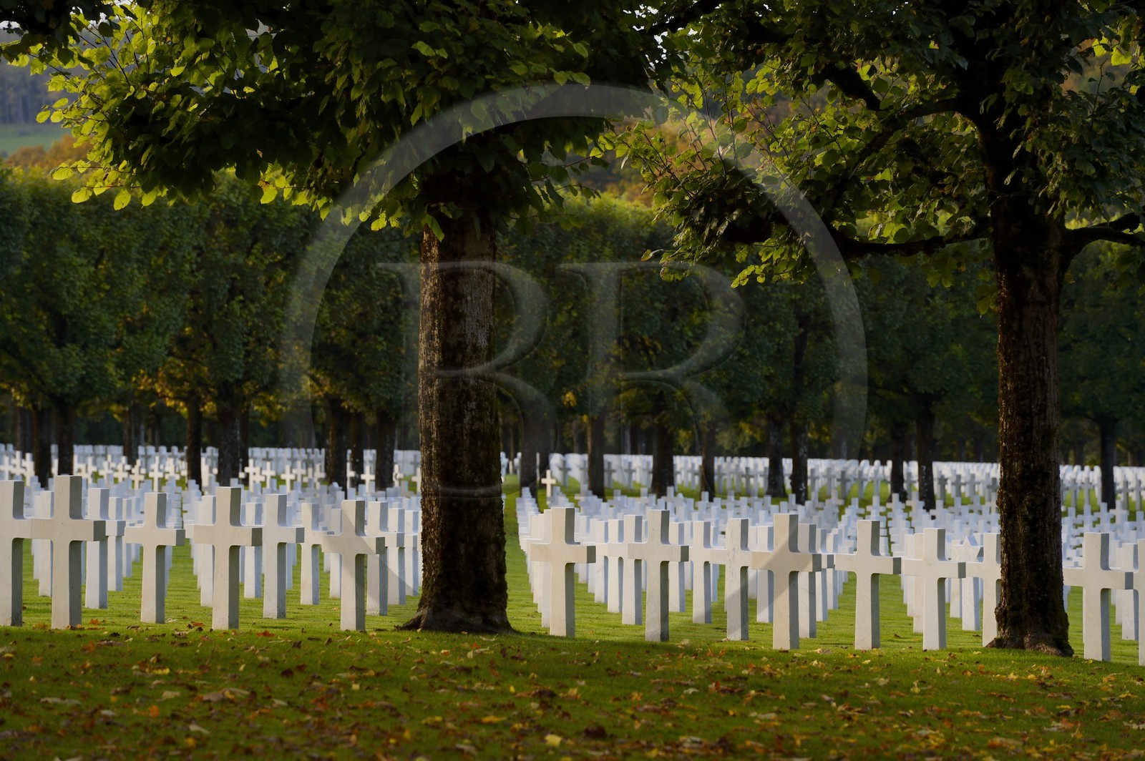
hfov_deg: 10.3
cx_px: 572
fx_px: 6356
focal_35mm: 200
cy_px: 380
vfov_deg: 6.9
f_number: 8
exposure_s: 1/250
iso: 400
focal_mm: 200
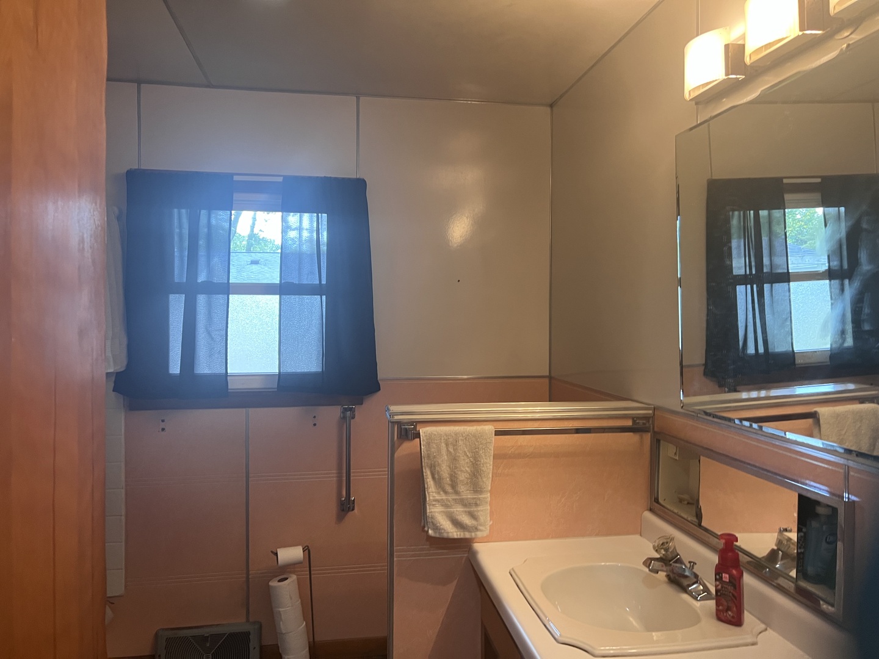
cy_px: 330
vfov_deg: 53.1
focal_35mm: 26
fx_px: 660
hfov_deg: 67.3
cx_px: 440
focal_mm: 5.7
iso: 200
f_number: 1.5
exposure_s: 1/60
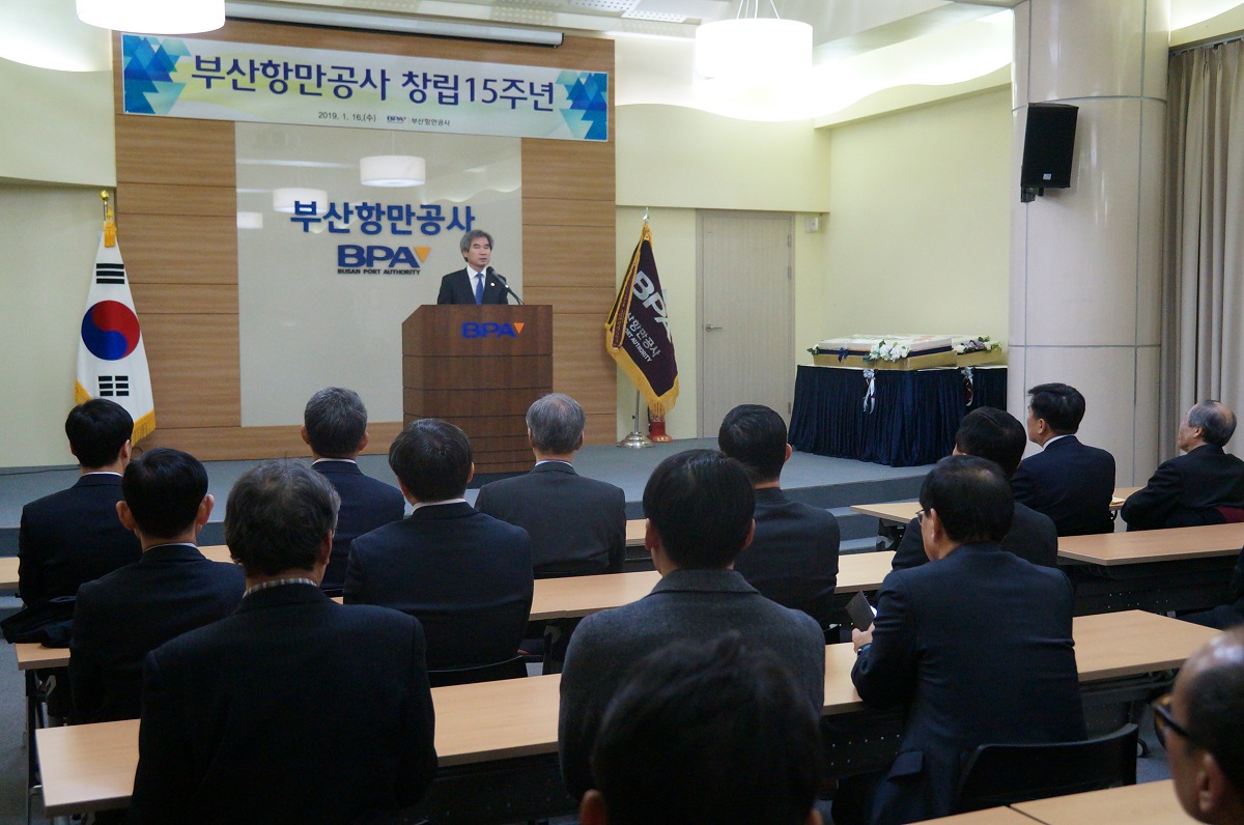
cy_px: 412
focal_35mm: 40
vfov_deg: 32.9
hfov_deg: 48.0
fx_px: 1397
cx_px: 622
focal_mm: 27
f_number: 4
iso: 3200
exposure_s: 1/125
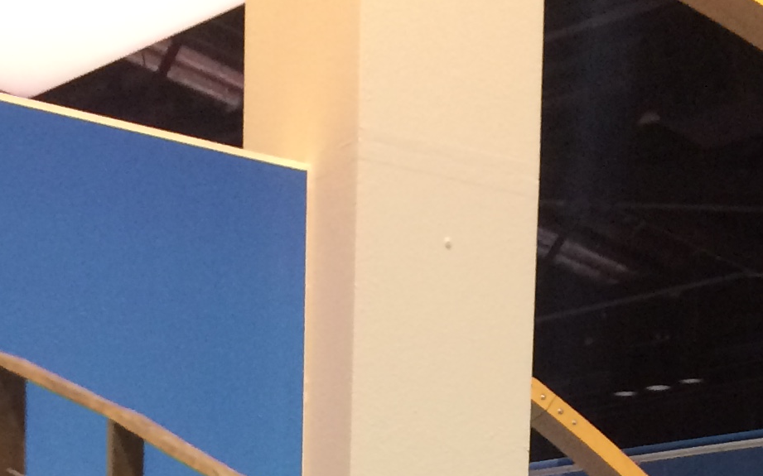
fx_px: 2266
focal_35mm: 109
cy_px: 1200
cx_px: 258
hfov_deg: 19.1
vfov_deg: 10.2
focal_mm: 4.15
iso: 125
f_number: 2.2
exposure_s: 1/30
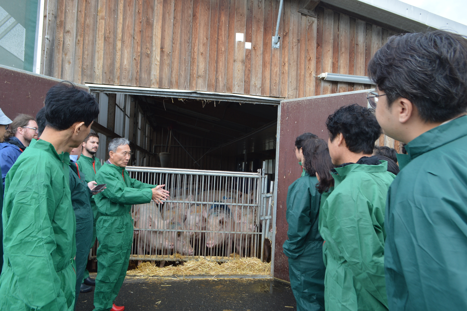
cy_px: 156
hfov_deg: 67.4
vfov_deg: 47.8
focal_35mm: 27
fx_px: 350
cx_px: 234
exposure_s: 1/125
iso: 160
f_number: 5.6
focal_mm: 18
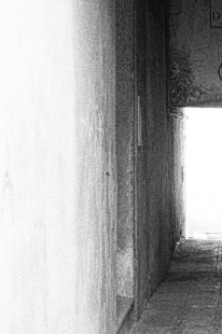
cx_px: 210
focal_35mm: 129
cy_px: 111
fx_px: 1196
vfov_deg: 15.9
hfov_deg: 10.5
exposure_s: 1/40
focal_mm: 26
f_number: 4
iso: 320
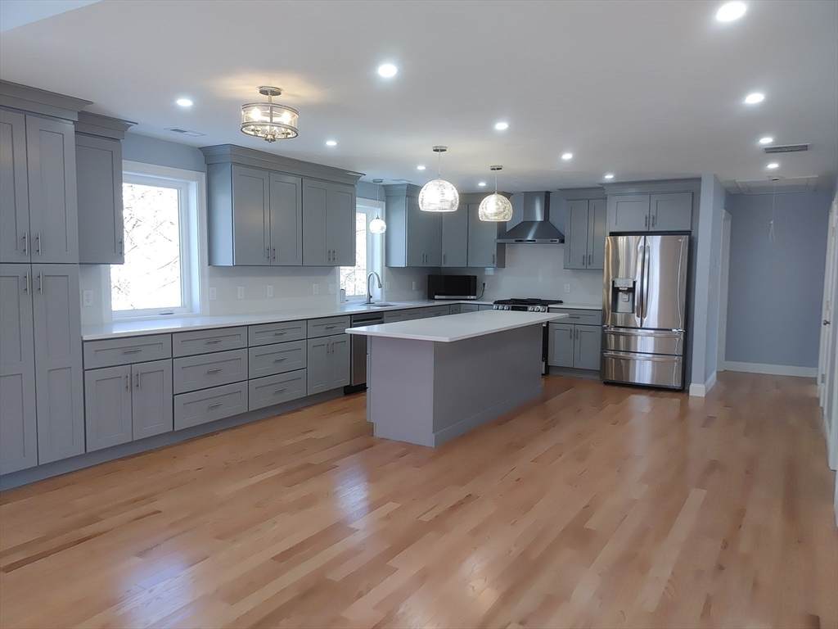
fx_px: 629
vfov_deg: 53.1
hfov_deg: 67.3
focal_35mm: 26
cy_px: 314
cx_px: 419
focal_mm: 5.58
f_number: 1.8
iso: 50
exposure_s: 1/120
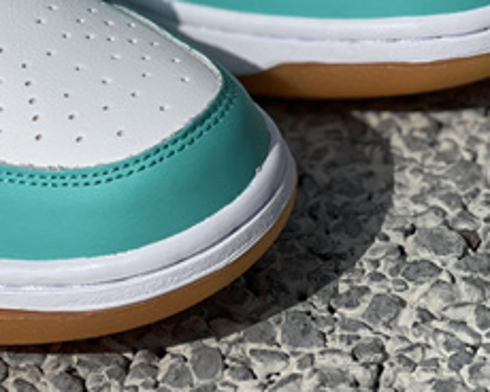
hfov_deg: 9.6
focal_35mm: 201
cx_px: 89
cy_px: -114
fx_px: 2915
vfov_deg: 7.6
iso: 32
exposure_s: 1/5236
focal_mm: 7.5
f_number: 2.2
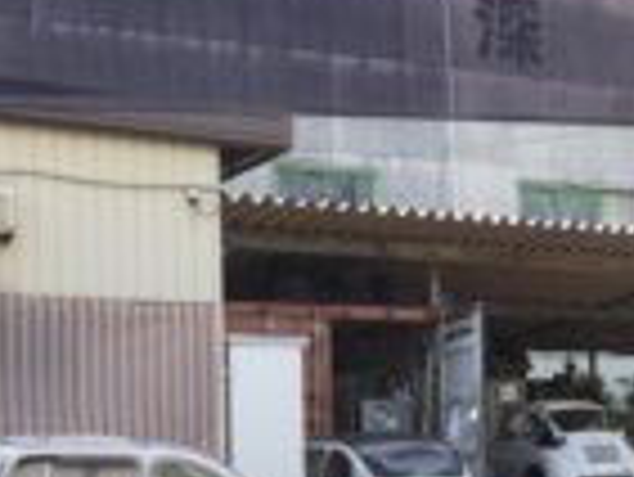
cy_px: 464
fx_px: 1503
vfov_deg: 17.6
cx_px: 782
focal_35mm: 82
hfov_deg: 21.9
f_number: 2.2
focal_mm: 4.15
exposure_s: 1/476
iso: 32
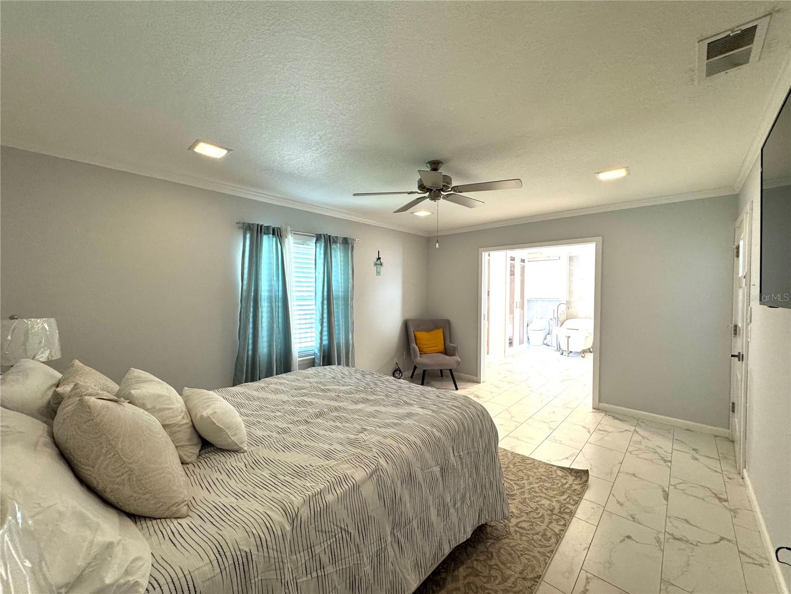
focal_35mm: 14
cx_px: 396
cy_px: 297
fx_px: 320
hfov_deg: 102.1
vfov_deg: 85.7
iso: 250
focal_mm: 2.22
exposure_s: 1/120
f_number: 2.2
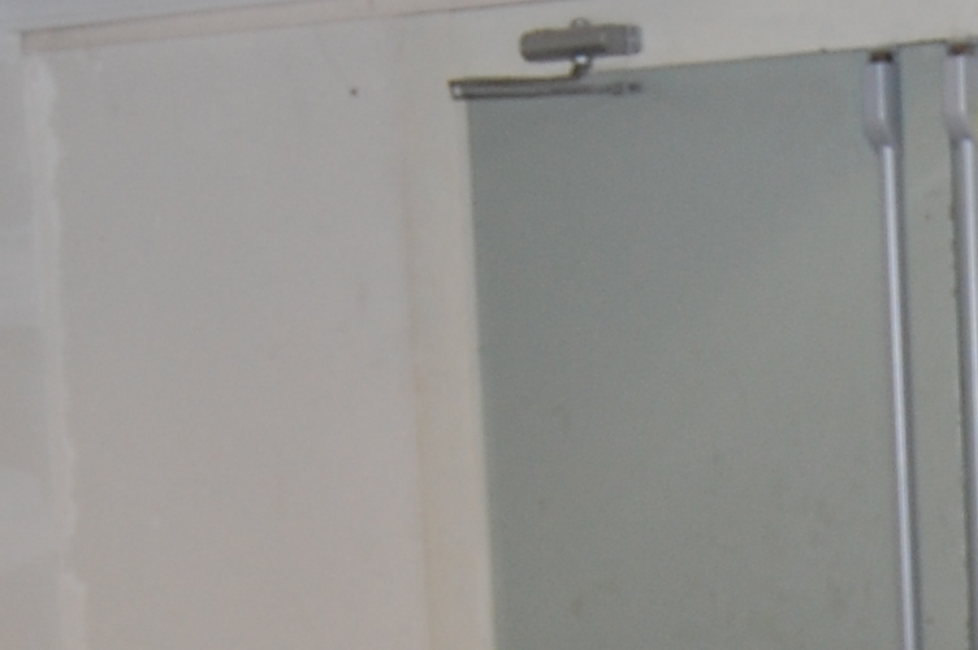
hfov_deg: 12.8
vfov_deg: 8.6
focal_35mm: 156
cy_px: 900
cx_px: 1233
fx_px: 4234
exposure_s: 1/60
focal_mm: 26
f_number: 4
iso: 400
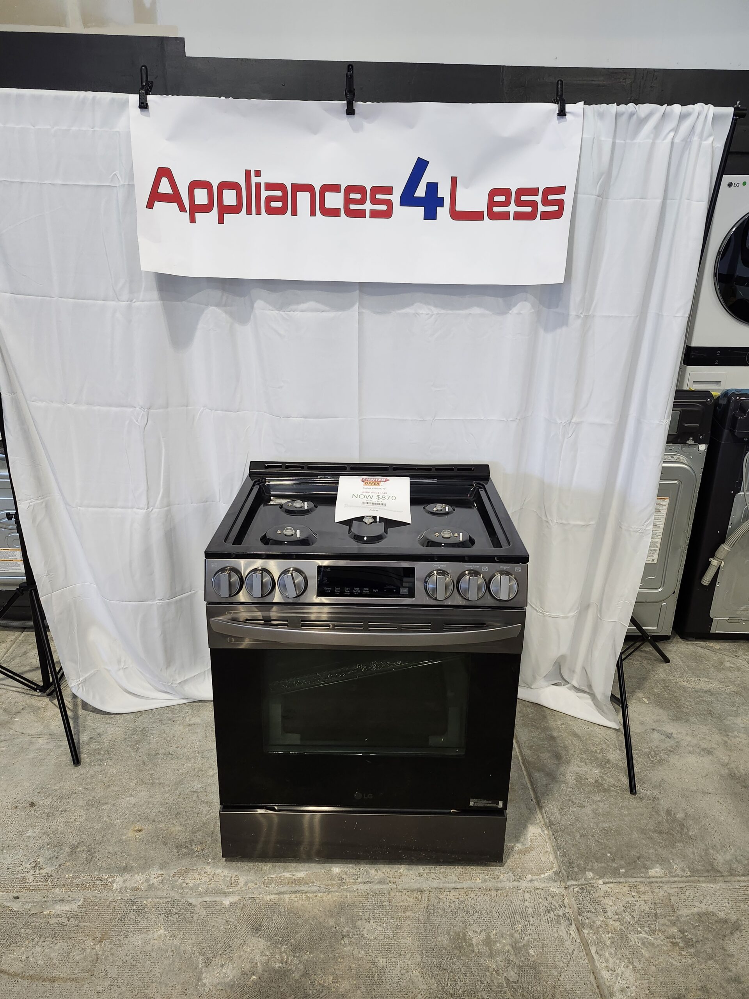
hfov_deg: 58.9
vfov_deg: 73.9
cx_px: 374
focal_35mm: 23
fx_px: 664
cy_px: 500
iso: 400
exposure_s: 1/120
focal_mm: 5.54
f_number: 1.8
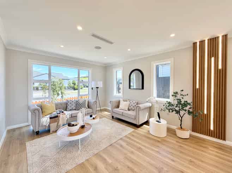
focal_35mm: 14
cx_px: 116
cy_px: 86
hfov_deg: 102.1
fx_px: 94
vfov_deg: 85.6
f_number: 2.2
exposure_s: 1/100
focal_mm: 2.22
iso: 32
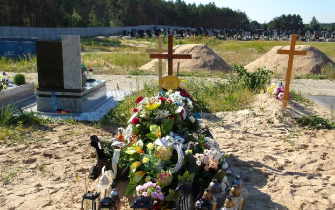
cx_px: 171
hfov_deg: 52.7
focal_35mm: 37
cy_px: 125
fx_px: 338
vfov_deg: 34.4
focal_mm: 6.1
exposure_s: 1/769
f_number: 3.3
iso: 100
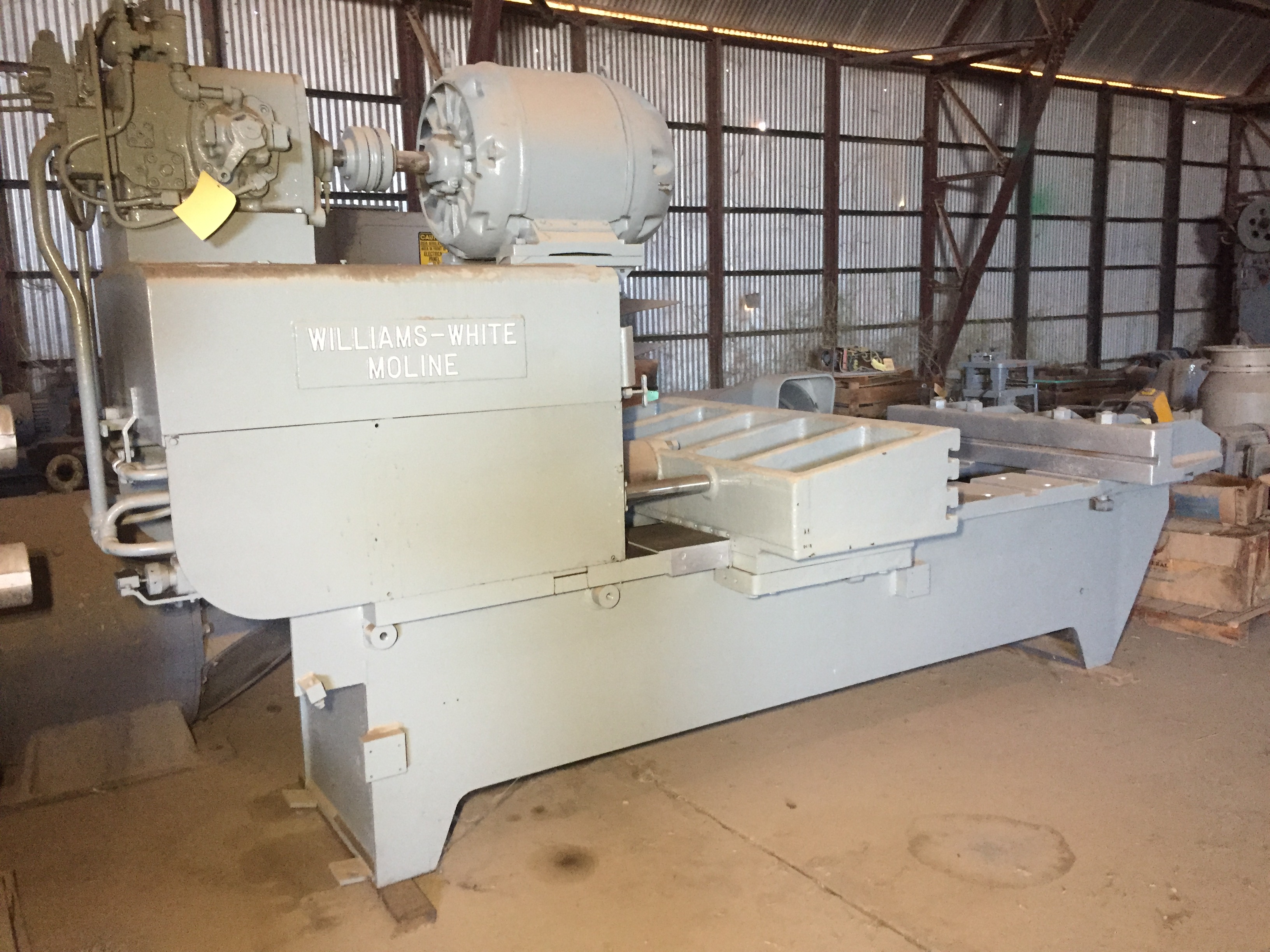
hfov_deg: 61.7
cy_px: 476
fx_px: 1064
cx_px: 635
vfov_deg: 48.2
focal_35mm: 29
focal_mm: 4.15
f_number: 2.2
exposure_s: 1/17
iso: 250
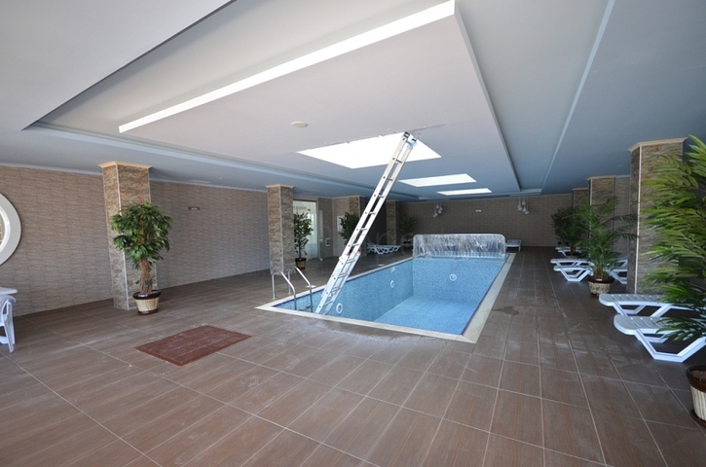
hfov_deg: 100.5
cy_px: 234
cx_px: 353
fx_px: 294
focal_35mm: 15
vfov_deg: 77.1
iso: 450
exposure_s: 1/60
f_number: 4
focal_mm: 10
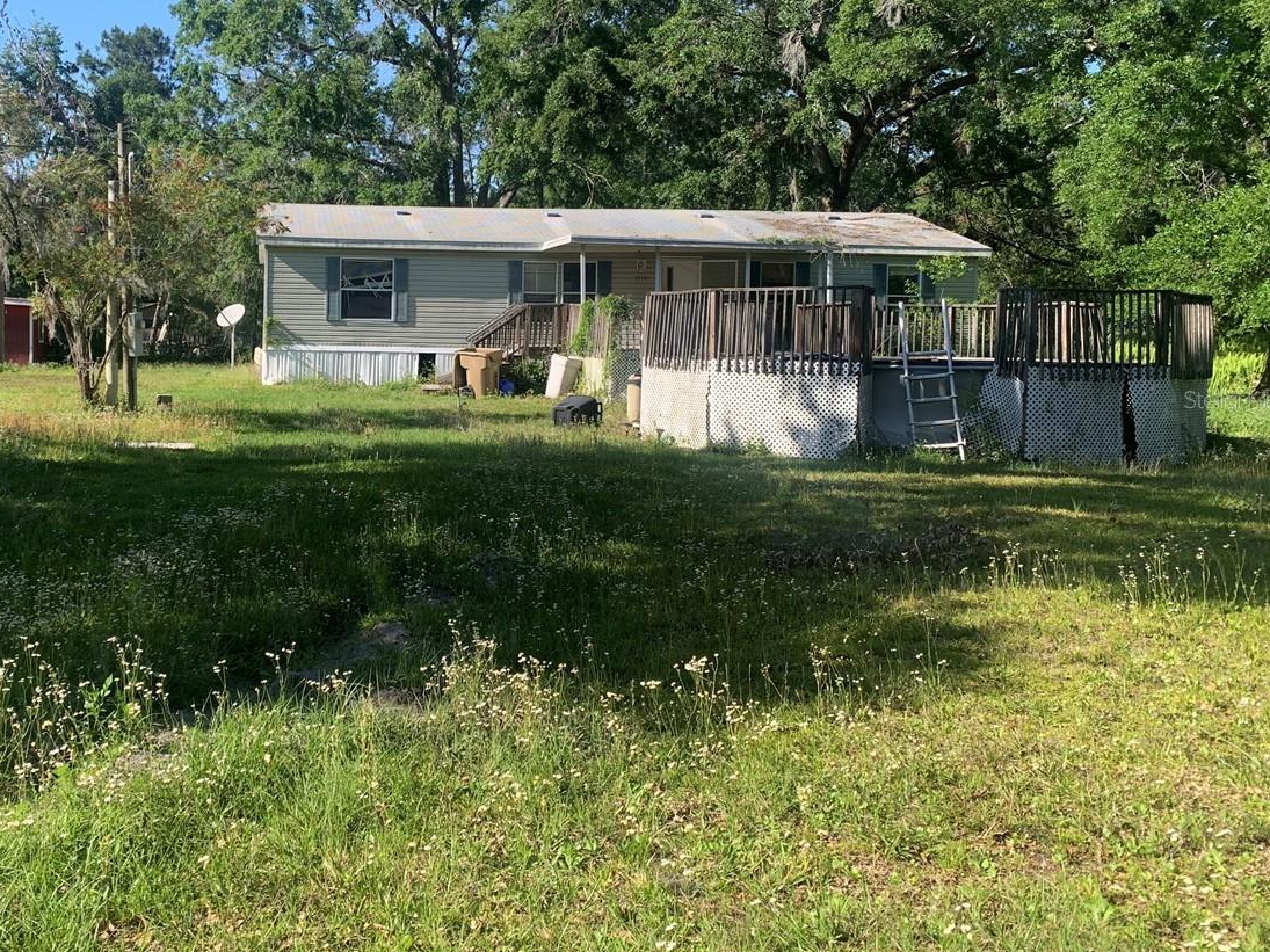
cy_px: 399
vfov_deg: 37.6
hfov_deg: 47.7
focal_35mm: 38
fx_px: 1394
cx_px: 365
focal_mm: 4.25
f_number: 1.8
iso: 25
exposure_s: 1/894
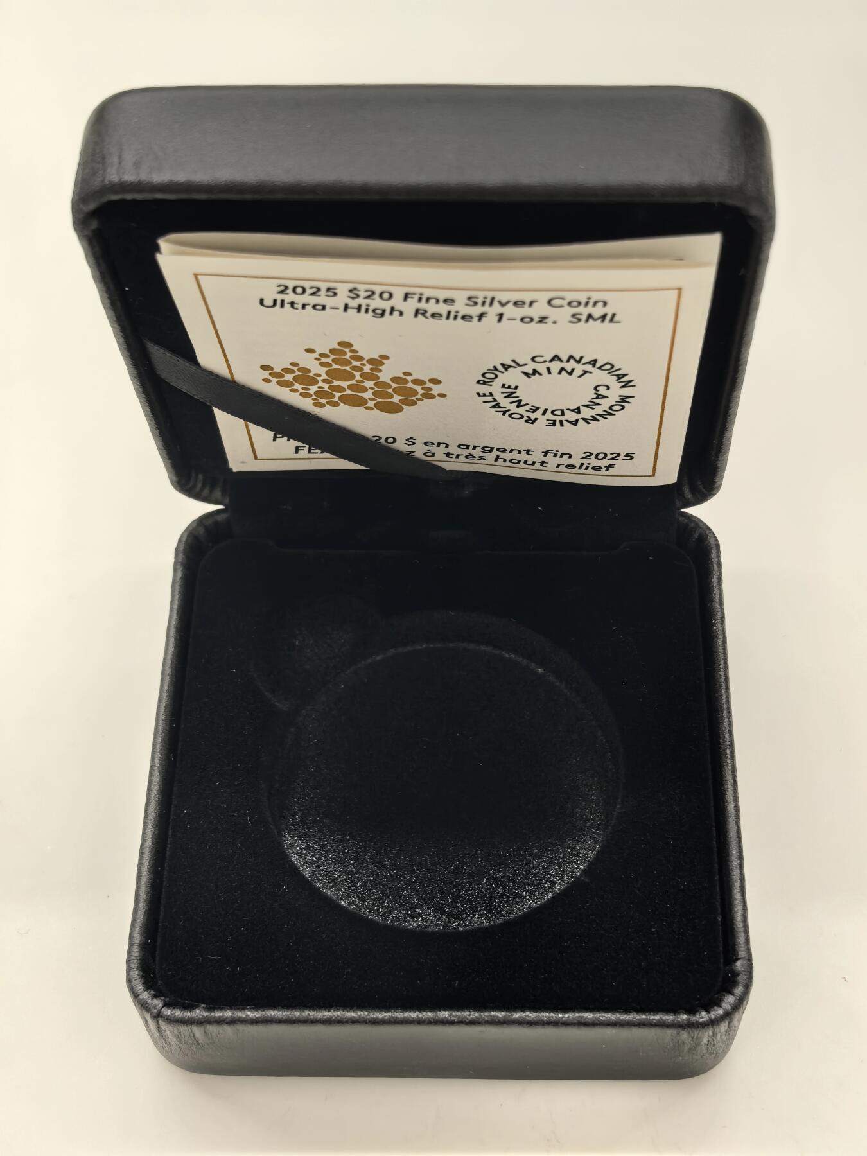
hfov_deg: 27.0
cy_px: 578
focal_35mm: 54
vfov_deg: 35.5
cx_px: 434
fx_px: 1803
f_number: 2
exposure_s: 1/100
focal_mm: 6.98
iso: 200
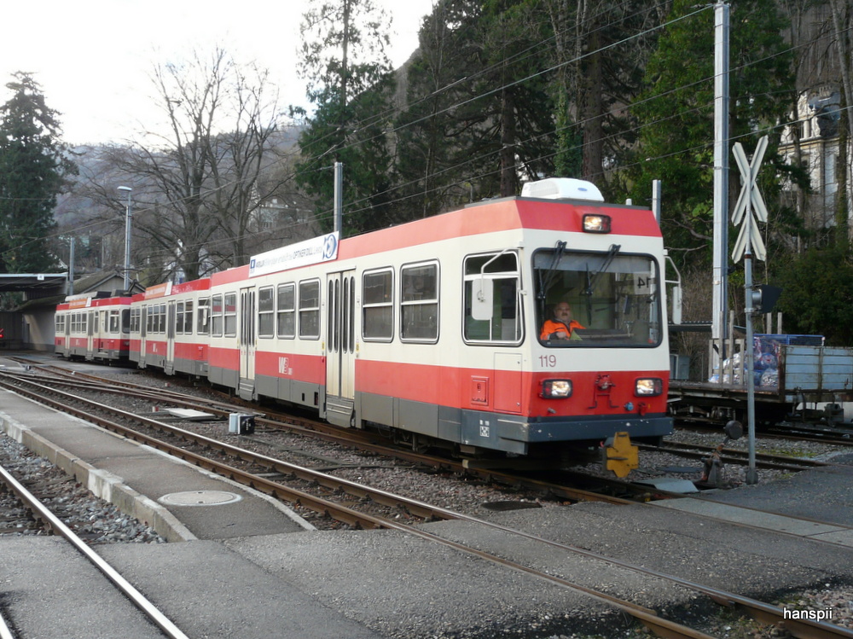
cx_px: 426
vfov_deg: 42.9
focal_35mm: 33
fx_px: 813
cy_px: 320
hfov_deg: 55.4
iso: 100
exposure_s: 1/100
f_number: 3.2
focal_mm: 5.4
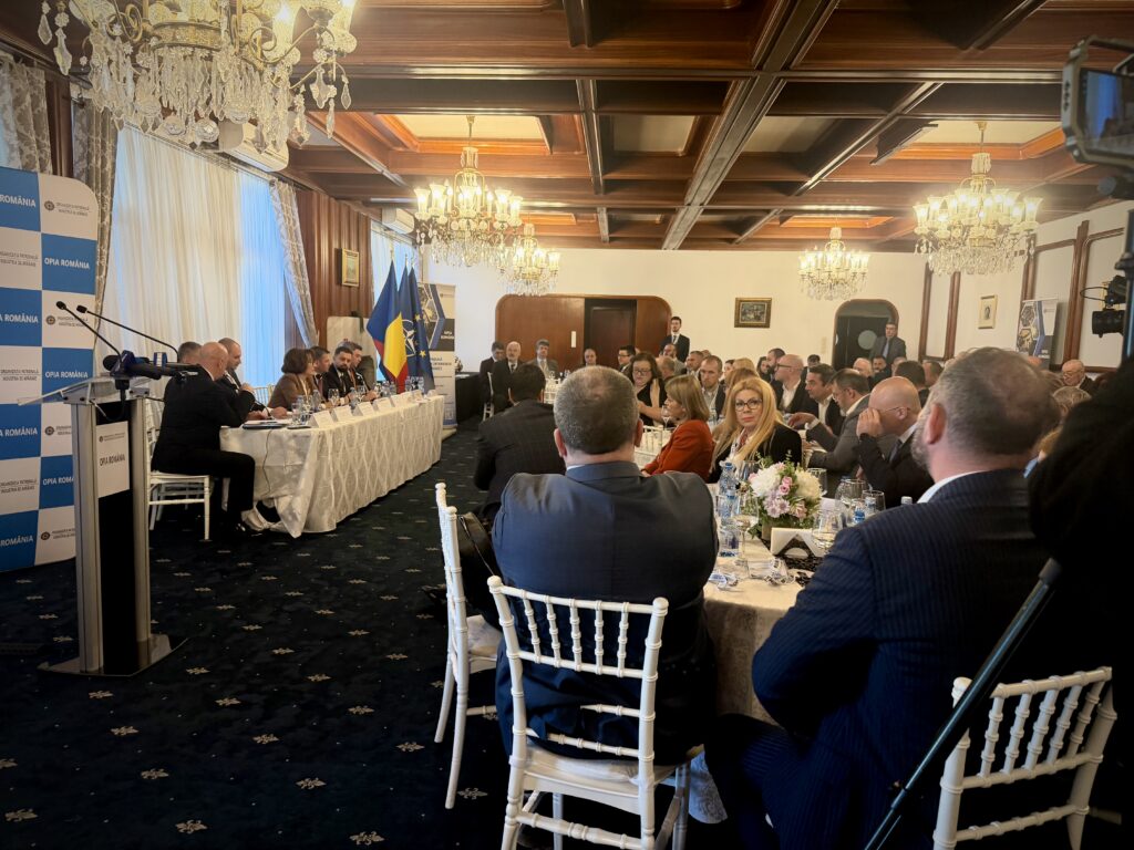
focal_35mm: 24
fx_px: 786
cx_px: 567
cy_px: 425
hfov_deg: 71.6
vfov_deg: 56.8
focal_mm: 6.76
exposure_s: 1/60
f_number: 1.78
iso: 250
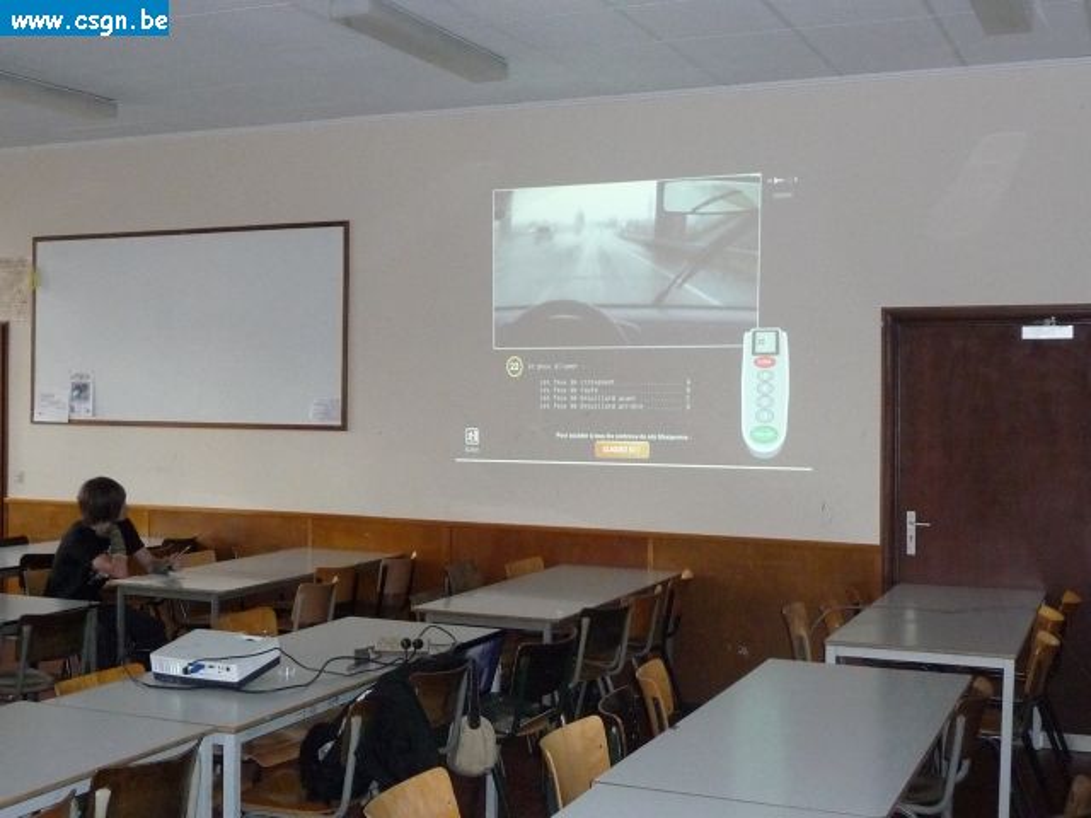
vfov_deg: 33.6
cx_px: 546
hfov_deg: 43.9
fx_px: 1355
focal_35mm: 43
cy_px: 409
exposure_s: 1/30
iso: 500
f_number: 3.5
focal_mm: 5.3
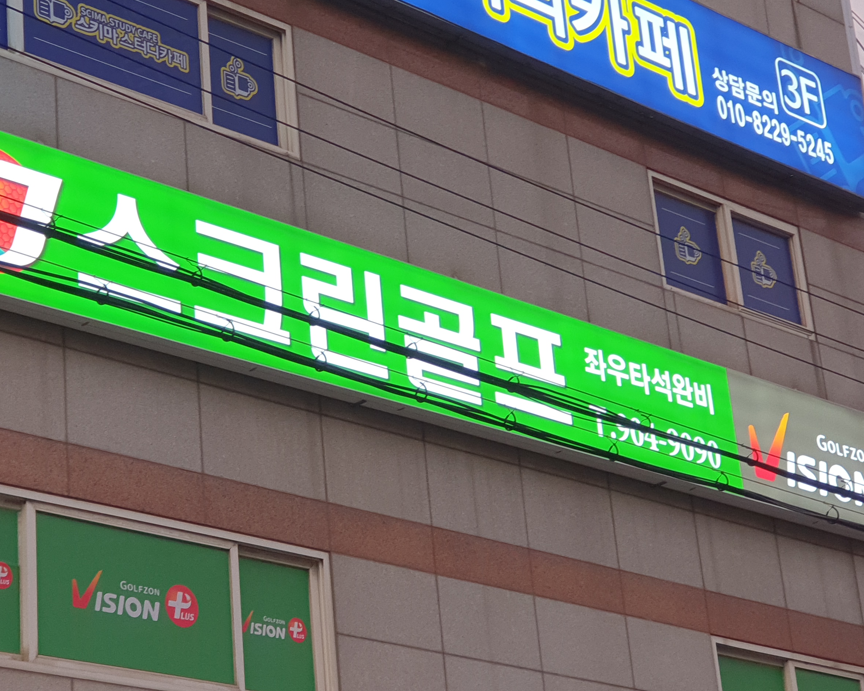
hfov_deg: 22.0
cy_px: 254
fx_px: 2225
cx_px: 370
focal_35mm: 87
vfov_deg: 17.6
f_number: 2.4
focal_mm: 6
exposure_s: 1/30
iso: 50
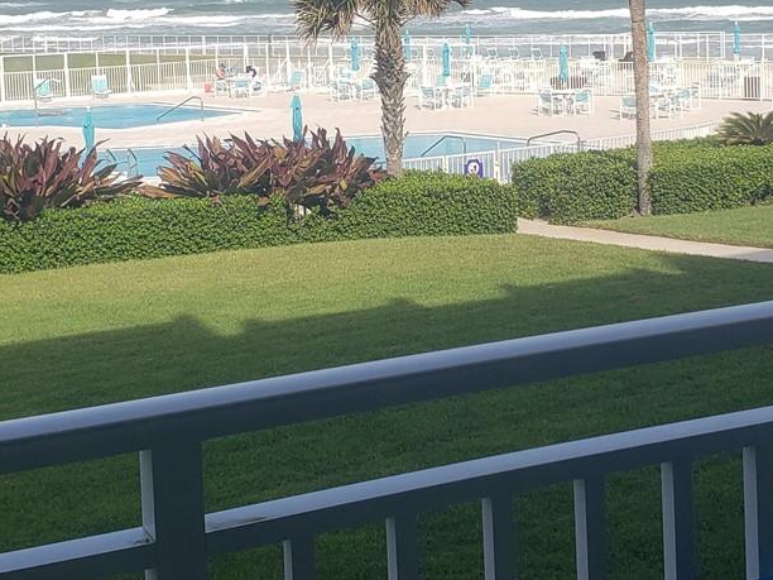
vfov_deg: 21.2
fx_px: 1518
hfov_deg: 28.5
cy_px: 77
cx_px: 447
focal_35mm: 68
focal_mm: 4.3
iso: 50
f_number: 2.4
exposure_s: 1/629
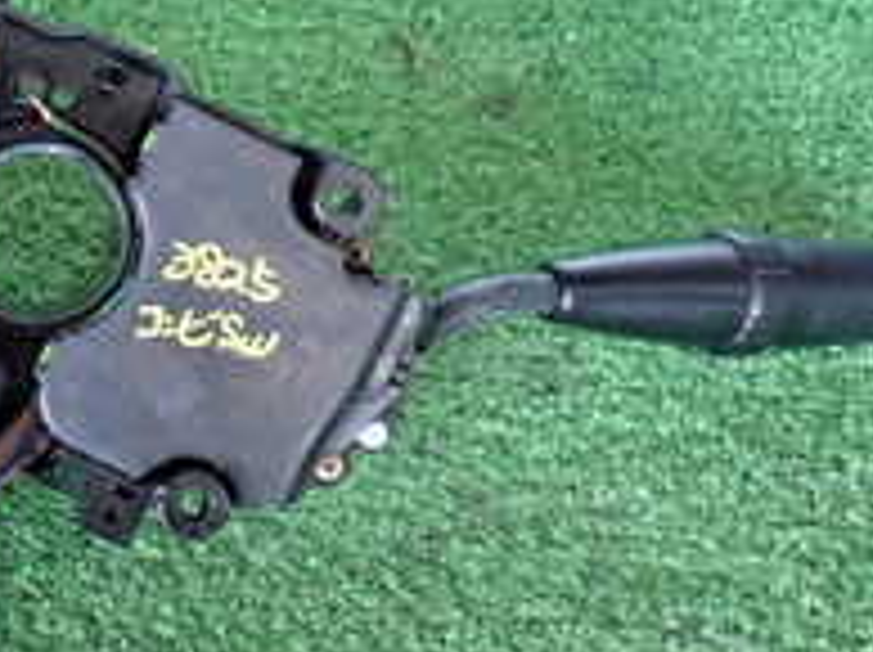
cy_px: 387
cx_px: -148
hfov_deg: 19.9
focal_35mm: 93
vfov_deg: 15.8
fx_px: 2343
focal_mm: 5.4
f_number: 2.3
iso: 250
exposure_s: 1/30
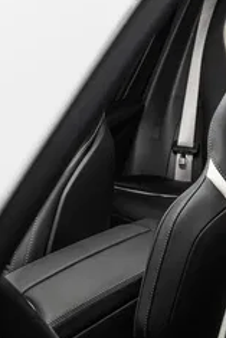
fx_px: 865
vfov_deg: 22.0
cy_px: 242
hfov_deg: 14.5
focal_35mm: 92
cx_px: 250
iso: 200
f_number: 11
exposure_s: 1/125
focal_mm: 40
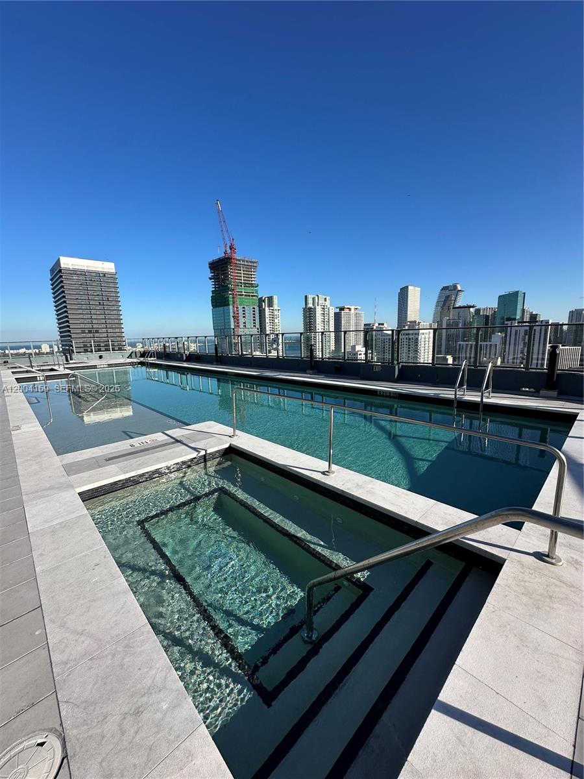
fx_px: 315
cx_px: 292
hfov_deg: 85.7
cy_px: 390
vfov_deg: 102.1
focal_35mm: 14
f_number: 2.2
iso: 50
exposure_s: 1/1887
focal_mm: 2.22
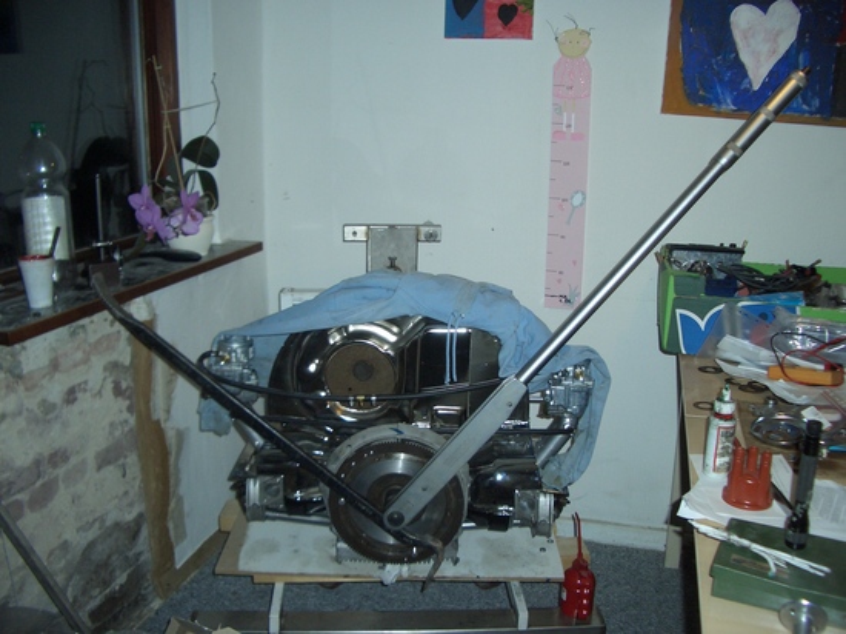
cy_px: 317
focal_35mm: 35
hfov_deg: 52.6
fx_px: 855
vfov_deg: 40.7
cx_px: 423
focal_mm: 5.8
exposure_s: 1/60
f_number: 2.6
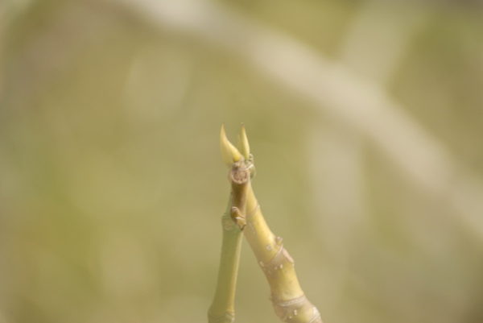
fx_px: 3826
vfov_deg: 4.8
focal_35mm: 285
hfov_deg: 7.2
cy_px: 162
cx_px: 242
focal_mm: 190
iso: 100
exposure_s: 1/250
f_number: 4.8
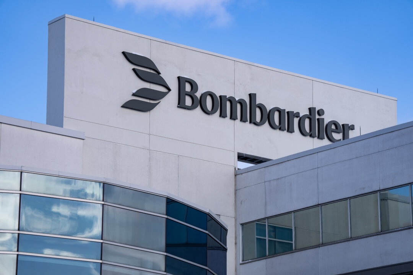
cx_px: 206
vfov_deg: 9.3
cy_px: 138
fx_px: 1686
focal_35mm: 147
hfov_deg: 14.0
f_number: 4
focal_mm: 147
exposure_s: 1/1000
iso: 160
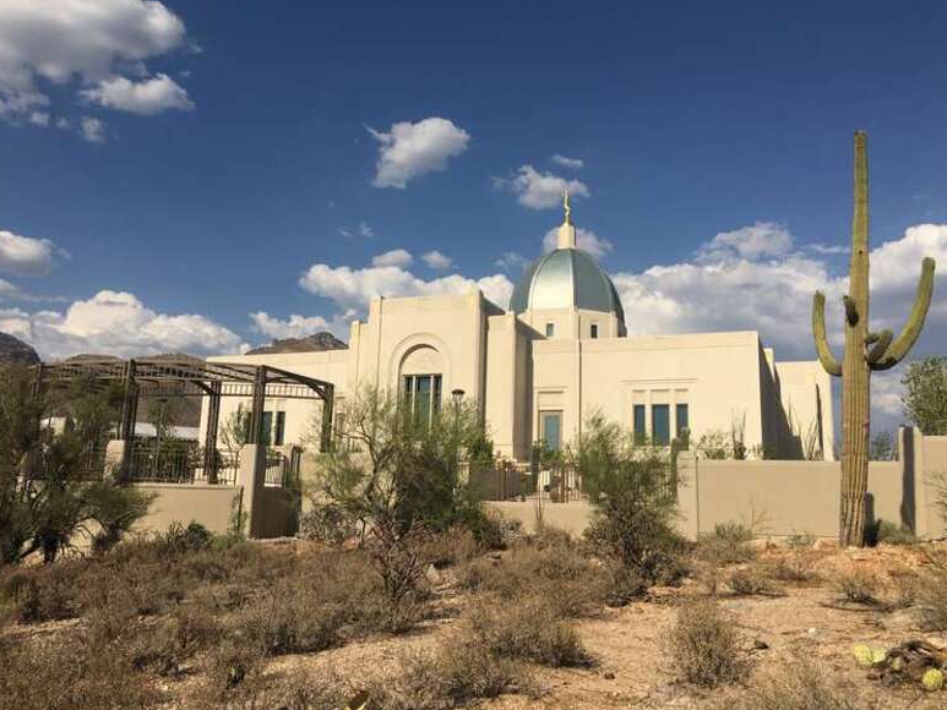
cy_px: 349
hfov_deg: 60.0
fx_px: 821
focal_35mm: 30
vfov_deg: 46.8
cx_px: 481
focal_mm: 4.15
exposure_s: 1/3344
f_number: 2.2
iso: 25
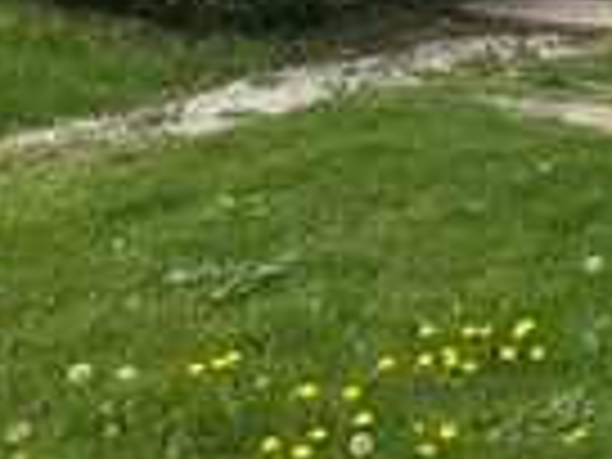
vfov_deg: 16.0
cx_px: 999
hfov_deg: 18.7
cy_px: -124
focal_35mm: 88
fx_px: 1556
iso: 80
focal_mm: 6.86
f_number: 1.78
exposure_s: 1/3861
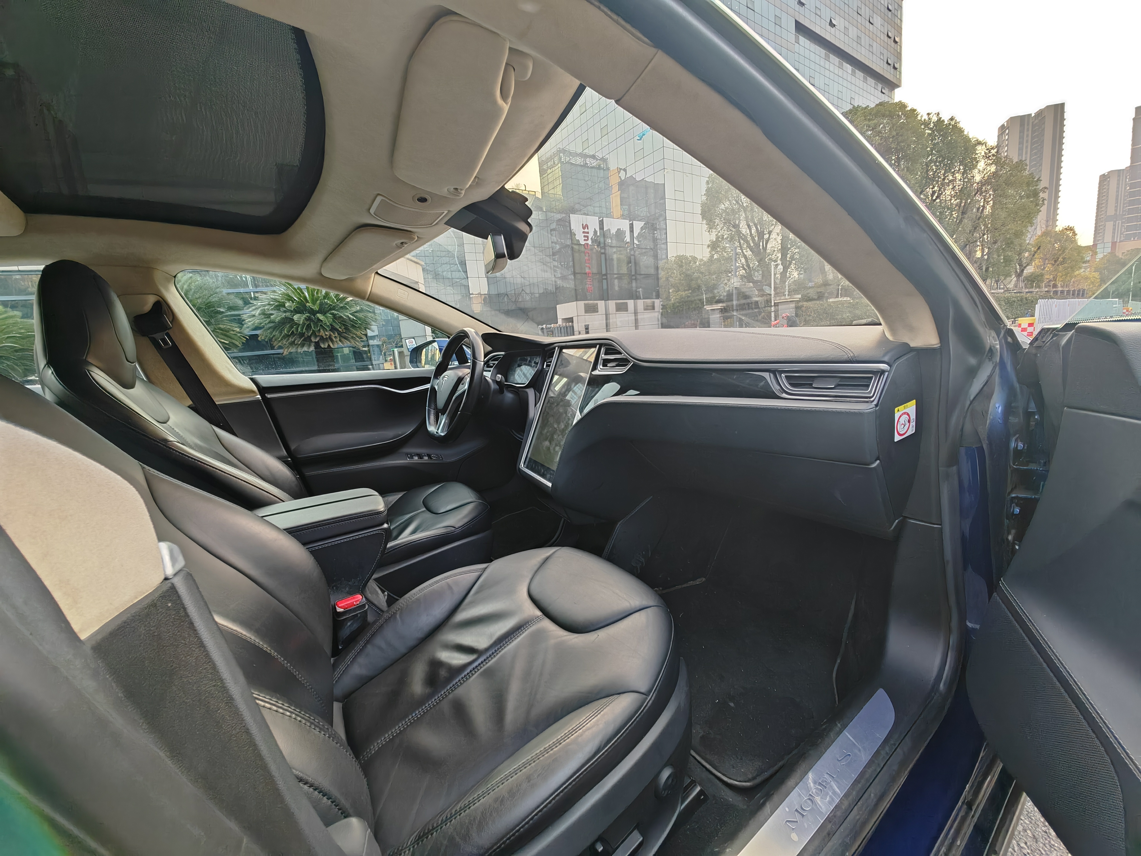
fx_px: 429
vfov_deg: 89.9
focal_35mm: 13
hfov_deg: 106.2
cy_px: 428
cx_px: 570
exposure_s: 1/50
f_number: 2
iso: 64
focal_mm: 1.82
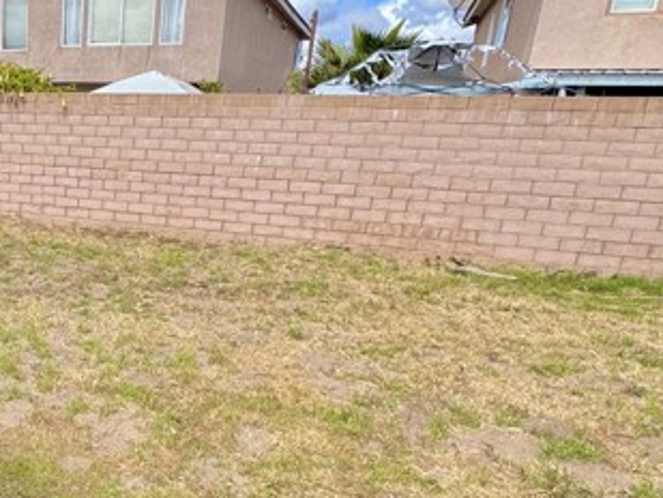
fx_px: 556
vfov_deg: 47.3
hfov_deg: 52.4
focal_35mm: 29
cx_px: 41
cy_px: 339
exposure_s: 1/1323
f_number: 2.2
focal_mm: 2.22
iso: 50
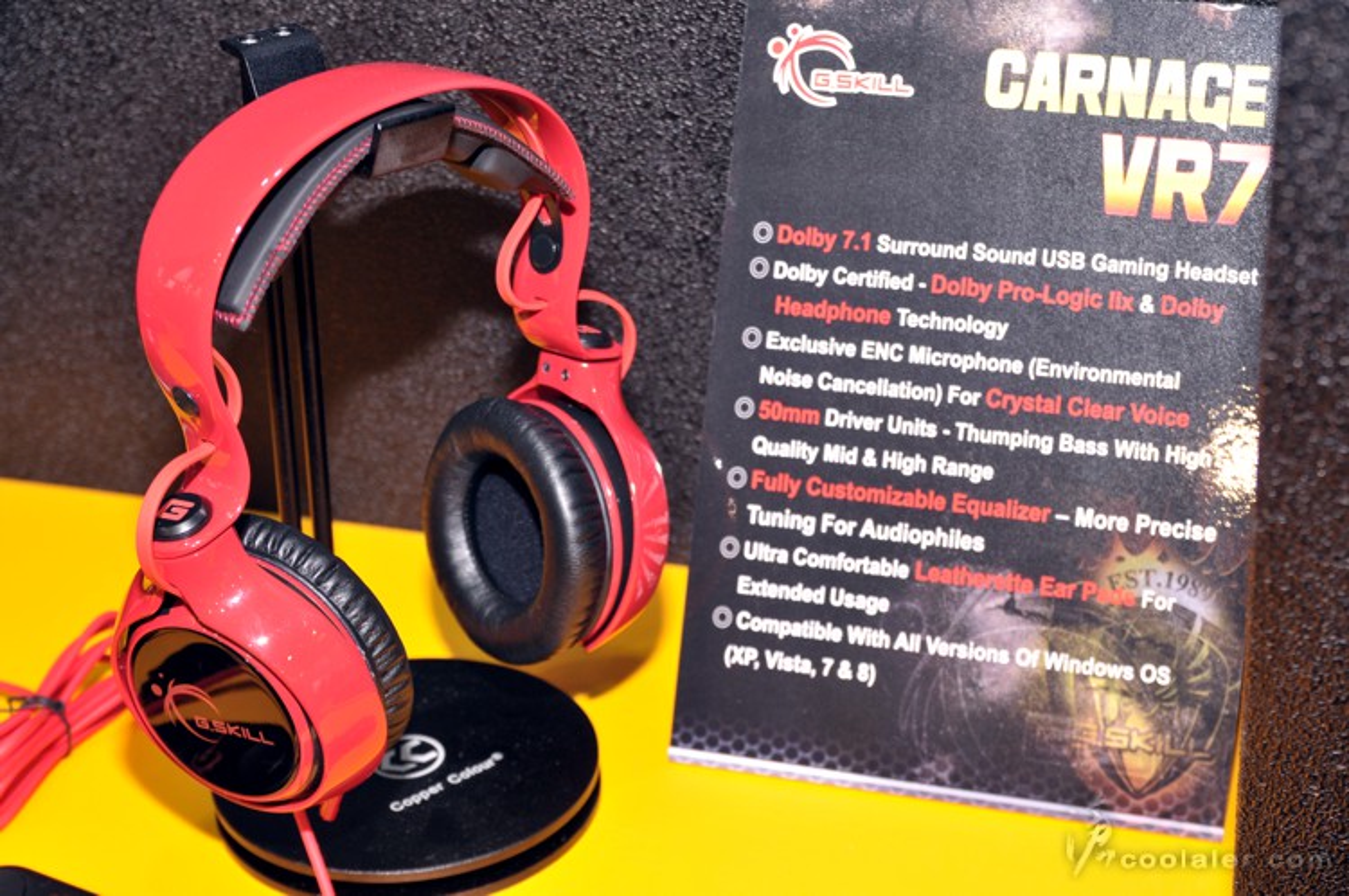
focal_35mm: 75
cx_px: 674
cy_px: 448
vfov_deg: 18.1
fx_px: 2807
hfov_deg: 27.0
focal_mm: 50
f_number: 5
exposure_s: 1/60
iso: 400
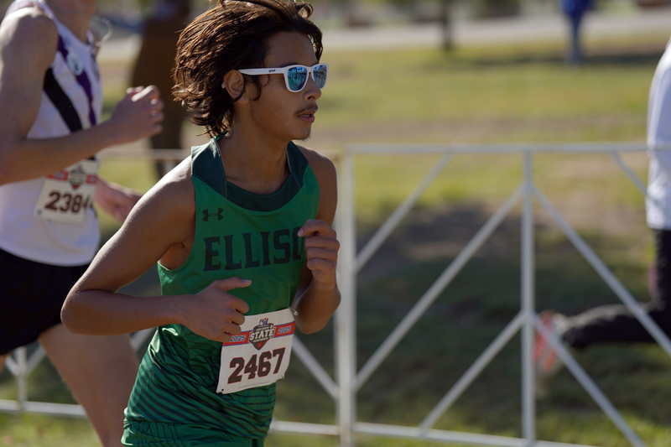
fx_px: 2087
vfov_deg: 12.2
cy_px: 224
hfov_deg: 18.3
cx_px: 336
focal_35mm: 112
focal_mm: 112
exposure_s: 1/2049
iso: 64
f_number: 2.8
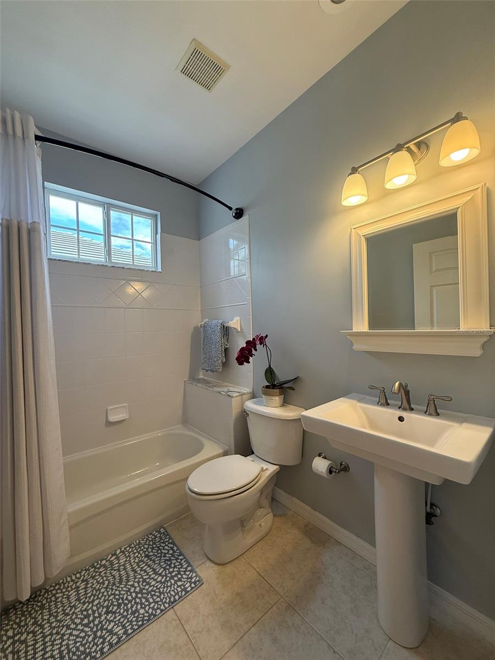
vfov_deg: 102.1
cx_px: 248
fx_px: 267
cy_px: 330
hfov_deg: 85.7
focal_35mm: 14
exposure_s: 1/120
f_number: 2.2
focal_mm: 2.22
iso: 125
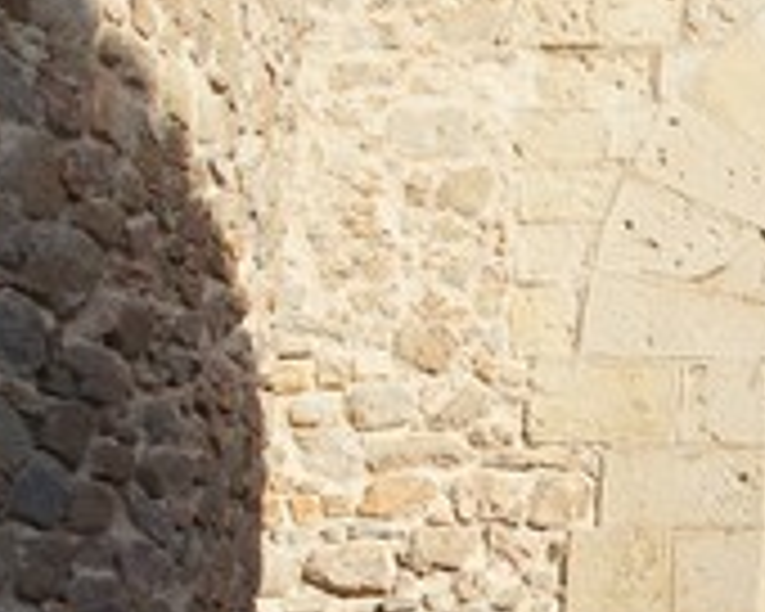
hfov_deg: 19.5
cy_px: 637
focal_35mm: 91
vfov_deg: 16.5
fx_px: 2060
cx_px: 968
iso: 100
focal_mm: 24
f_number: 6.3
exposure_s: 1/200
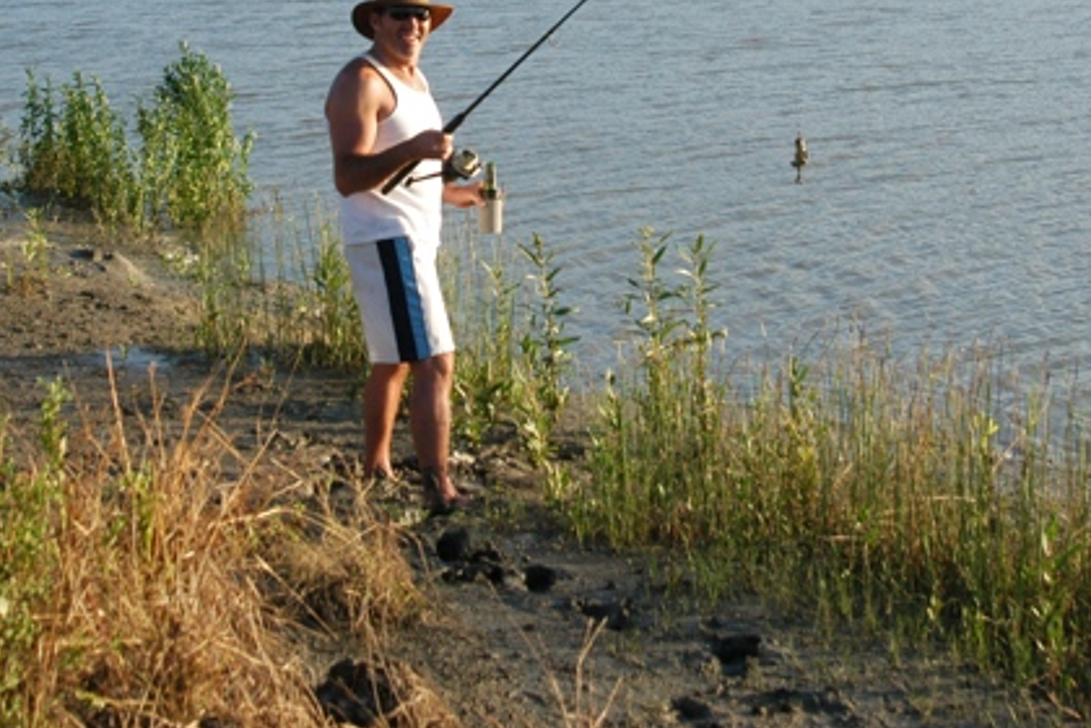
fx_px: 2845
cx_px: 668
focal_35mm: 94
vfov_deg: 14.4
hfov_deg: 21.7
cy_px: 88
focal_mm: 35
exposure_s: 1/1000
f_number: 7.1
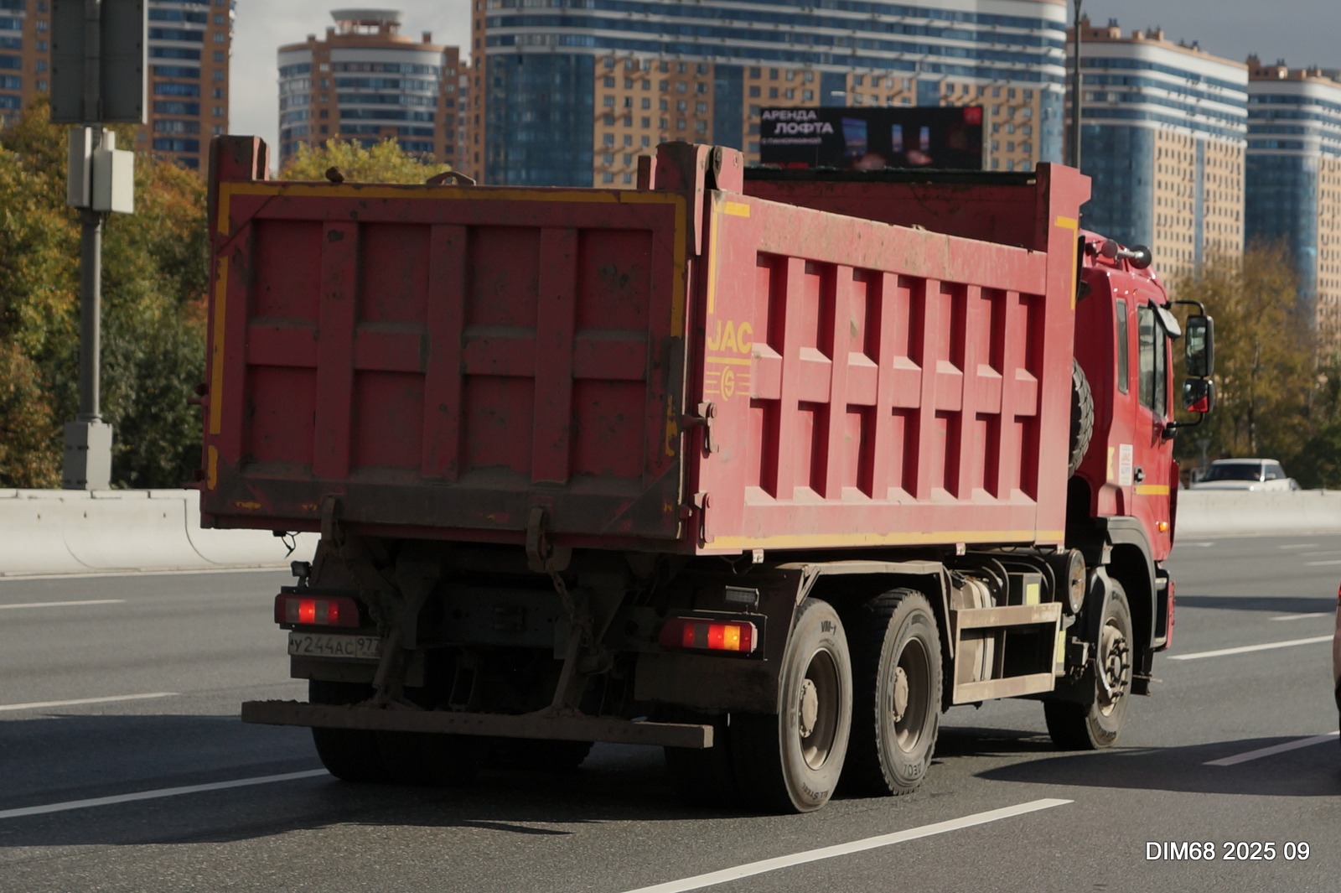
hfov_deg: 39.6
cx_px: 670
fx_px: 1861
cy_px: 446
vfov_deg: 27.0
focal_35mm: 50
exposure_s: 1/1600
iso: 160
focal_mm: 50
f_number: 4
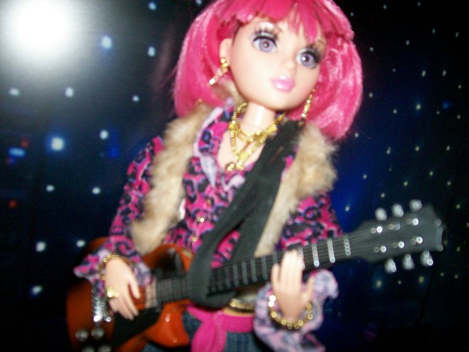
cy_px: 176
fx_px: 488
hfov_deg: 51.3
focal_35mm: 36
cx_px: 234
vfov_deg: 39.7
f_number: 2.7
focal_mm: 6
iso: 140
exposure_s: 1/64
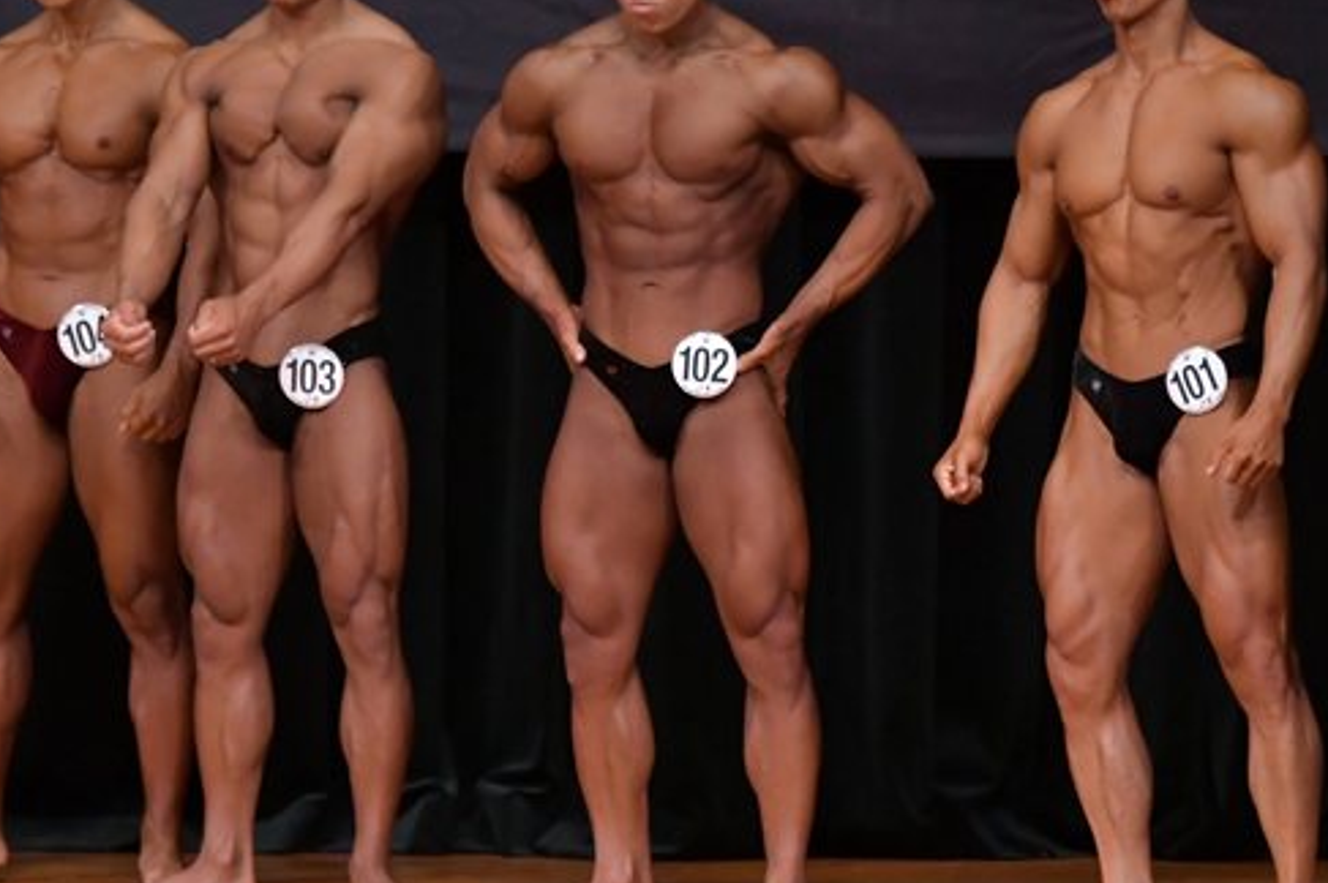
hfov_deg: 4.5
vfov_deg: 3.0
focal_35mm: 454
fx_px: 16736
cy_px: 510
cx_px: 926
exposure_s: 1/400
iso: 5000
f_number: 5.6
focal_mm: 190
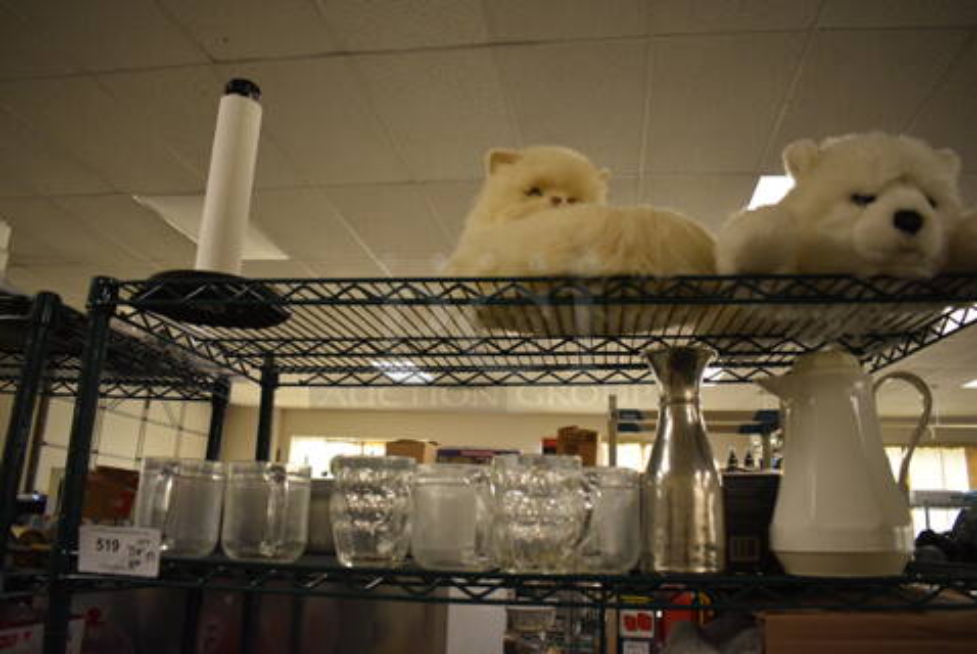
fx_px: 734
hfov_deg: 67.3
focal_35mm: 27
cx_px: 488
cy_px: 327
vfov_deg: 48.1
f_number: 3.5
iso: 1250
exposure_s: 1/125
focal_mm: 18
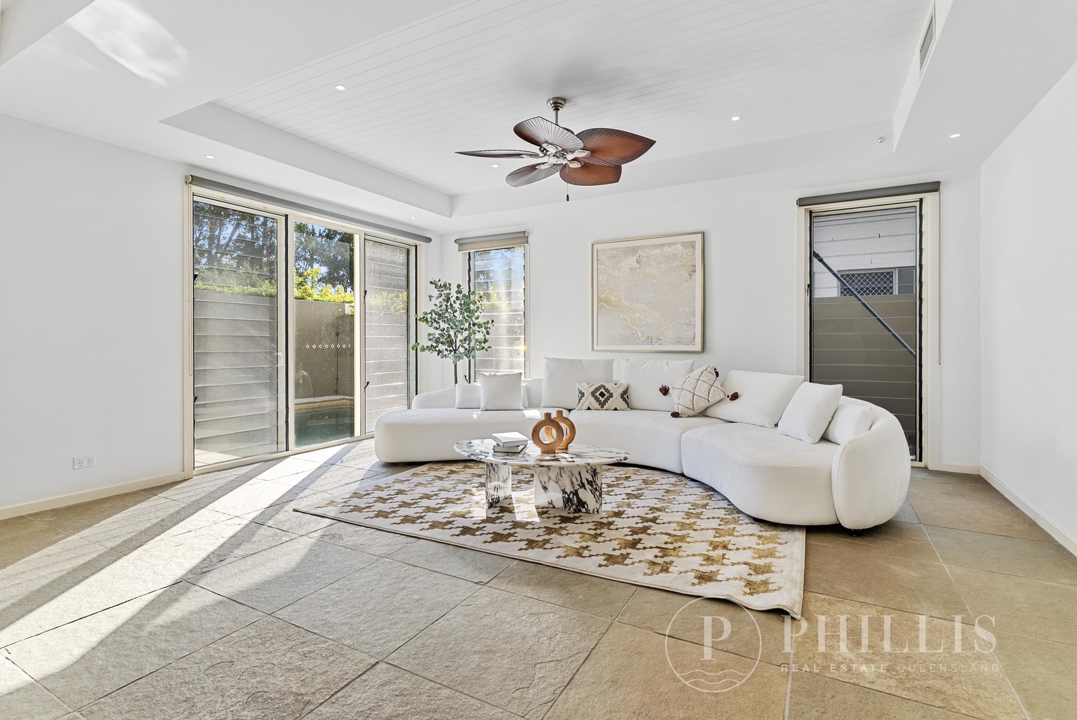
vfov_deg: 70.5
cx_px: 538
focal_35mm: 17
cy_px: 360
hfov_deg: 93.2
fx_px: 509
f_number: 7.1
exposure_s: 1/40
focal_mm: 17
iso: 400
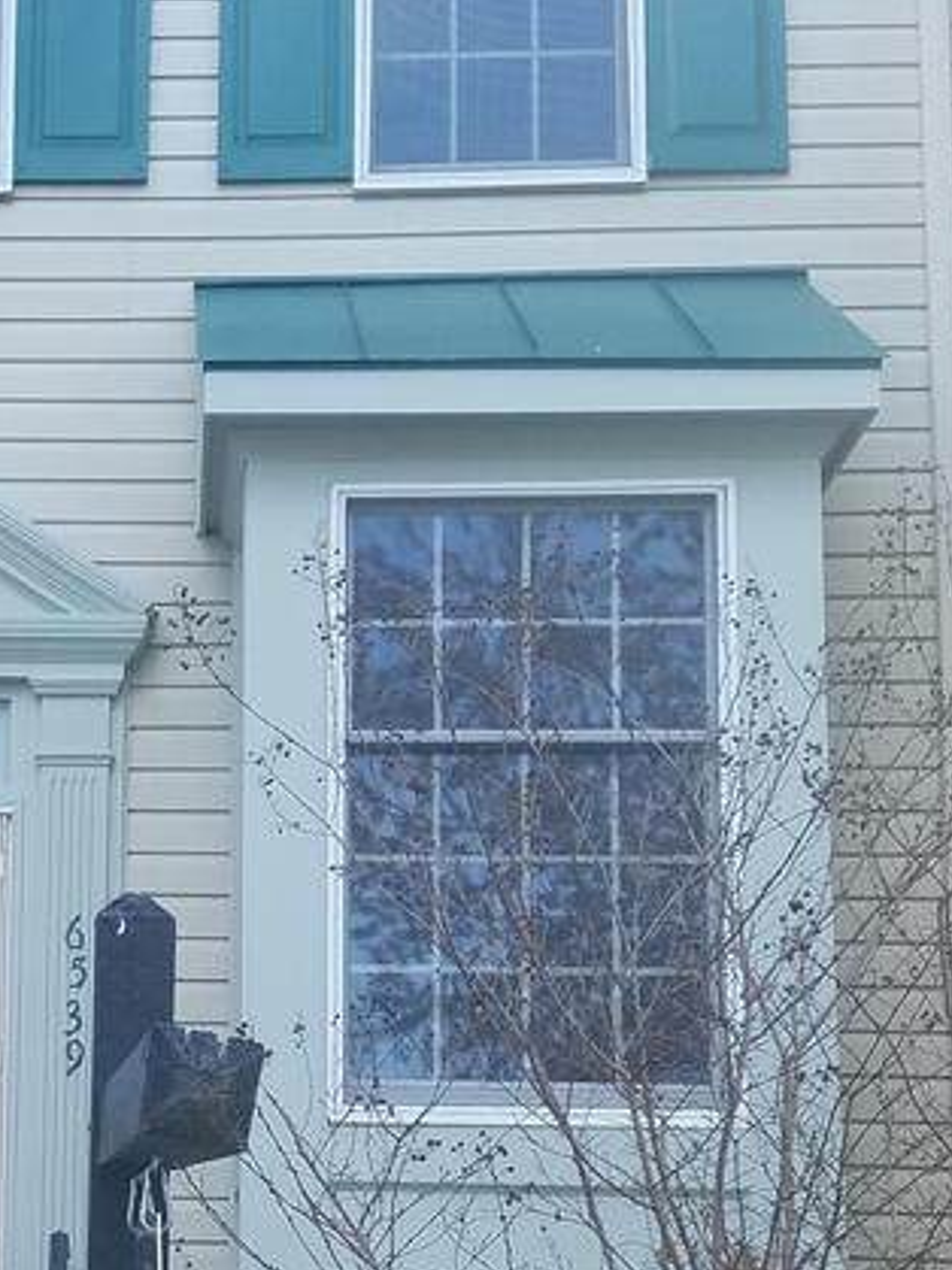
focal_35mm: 67
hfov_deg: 21.5
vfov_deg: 28.3
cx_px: 130
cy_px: 1021
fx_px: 2458
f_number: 1.7
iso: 50
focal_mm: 4.2
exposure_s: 1/419
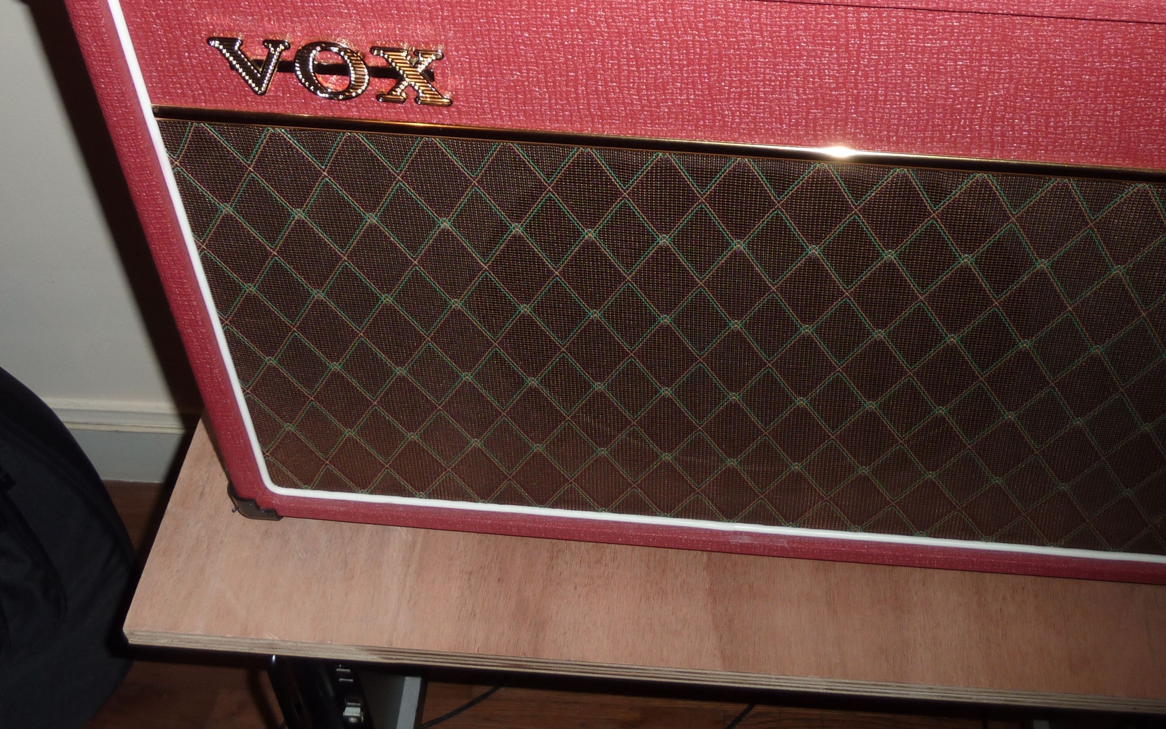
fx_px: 1525
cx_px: 710
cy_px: 204
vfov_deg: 26.6
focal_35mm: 48
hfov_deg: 41.6
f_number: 3.5
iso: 100
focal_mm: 5.7
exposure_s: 1/30
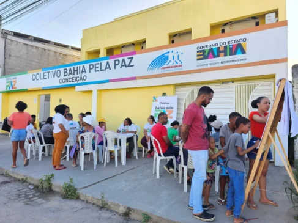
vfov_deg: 58.9
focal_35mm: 23
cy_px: 112
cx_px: 149
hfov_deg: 73.9
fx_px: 198
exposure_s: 1/120
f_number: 1.7
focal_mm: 6.3
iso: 16
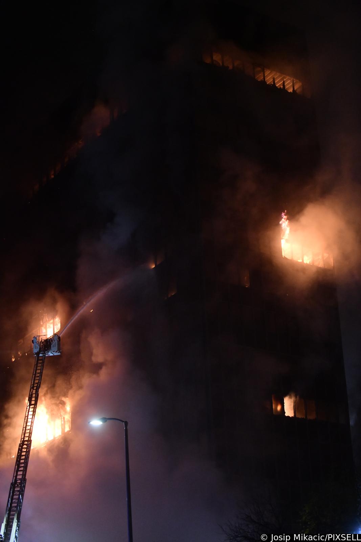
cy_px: 271
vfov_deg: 28.8
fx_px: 1053
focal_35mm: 70
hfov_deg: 19.5
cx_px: 180
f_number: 2.8
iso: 6400
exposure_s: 1/160
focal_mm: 70
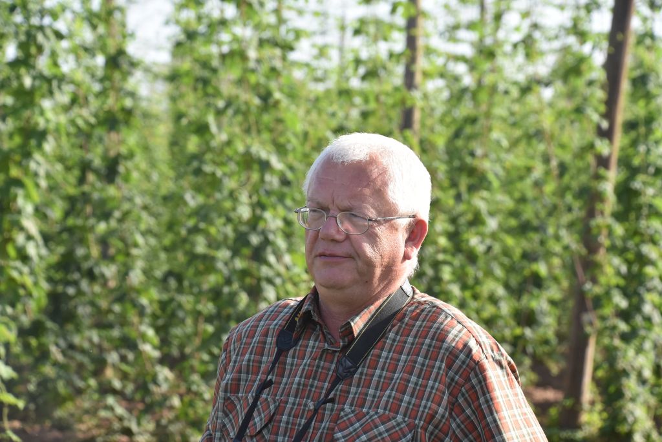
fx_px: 2622
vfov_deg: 9.6
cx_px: 331
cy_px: 221
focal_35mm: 142
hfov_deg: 14.4
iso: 800
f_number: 8
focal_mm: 95
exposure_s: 1/1000
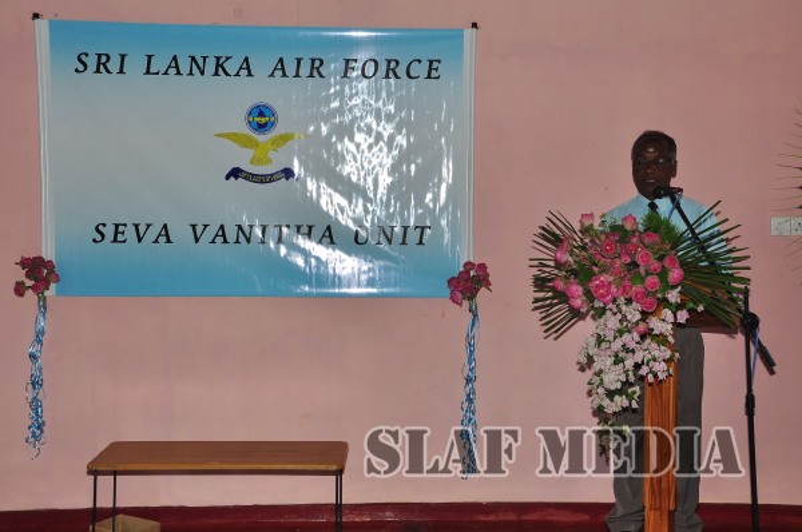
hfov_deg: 37.9
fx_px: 1168
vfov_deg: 25.7
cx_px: 401
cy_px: 266
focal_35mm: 52
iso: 320
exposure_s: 1/160
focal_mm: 35
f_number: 7.1
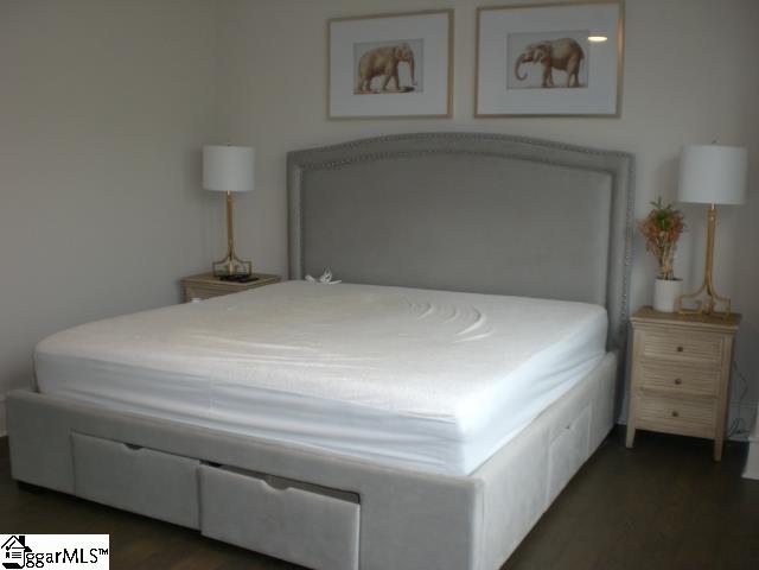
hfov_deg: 49.0
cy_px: 285
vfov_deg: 37.7
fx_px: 833
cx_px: 380
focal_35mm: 38
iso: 100
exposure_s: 1/60
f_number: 3.1
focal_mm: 6.3
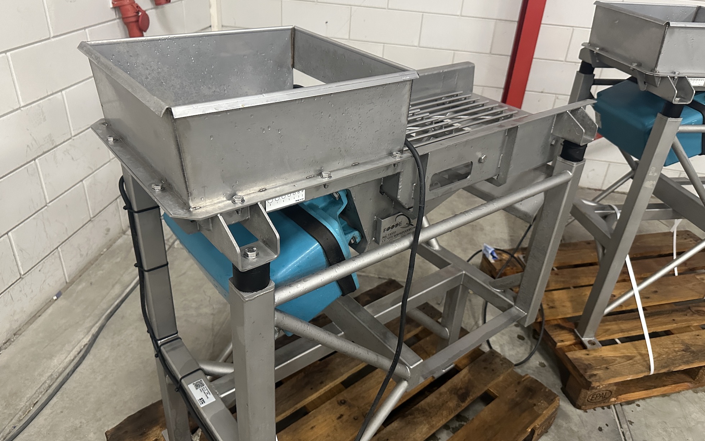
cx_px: 348
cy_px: 206
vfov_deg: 47.6
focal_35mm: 26
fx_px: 500
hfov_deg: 70.4
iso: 640
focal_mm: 6.86
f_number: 1.78
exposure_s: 1/50
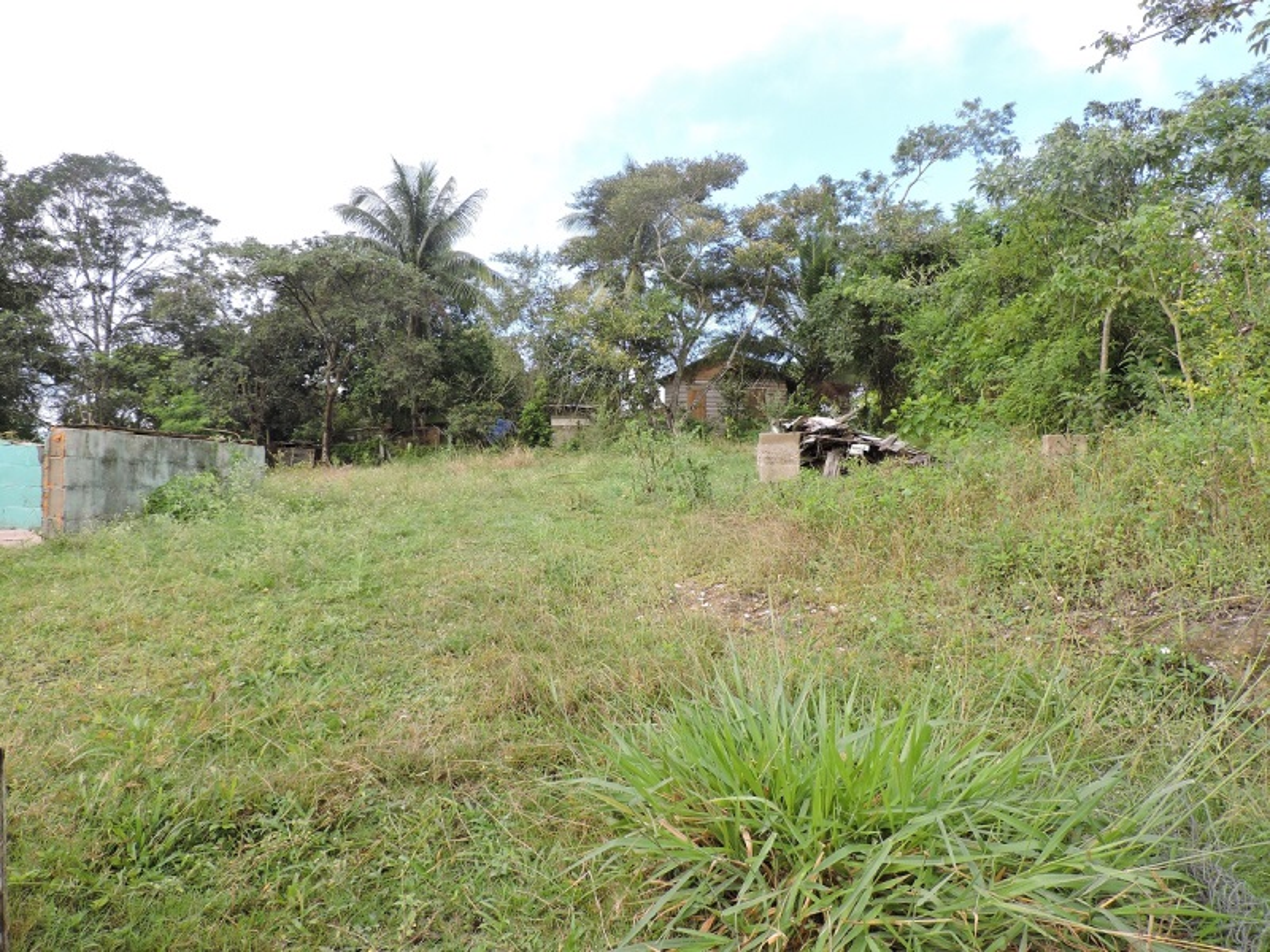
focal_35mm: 24
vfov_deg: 56.8
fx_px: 881
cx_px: 635
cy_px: 476
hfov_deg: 71.6
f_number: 3
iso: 100
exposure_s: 1/400
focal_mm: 4.3
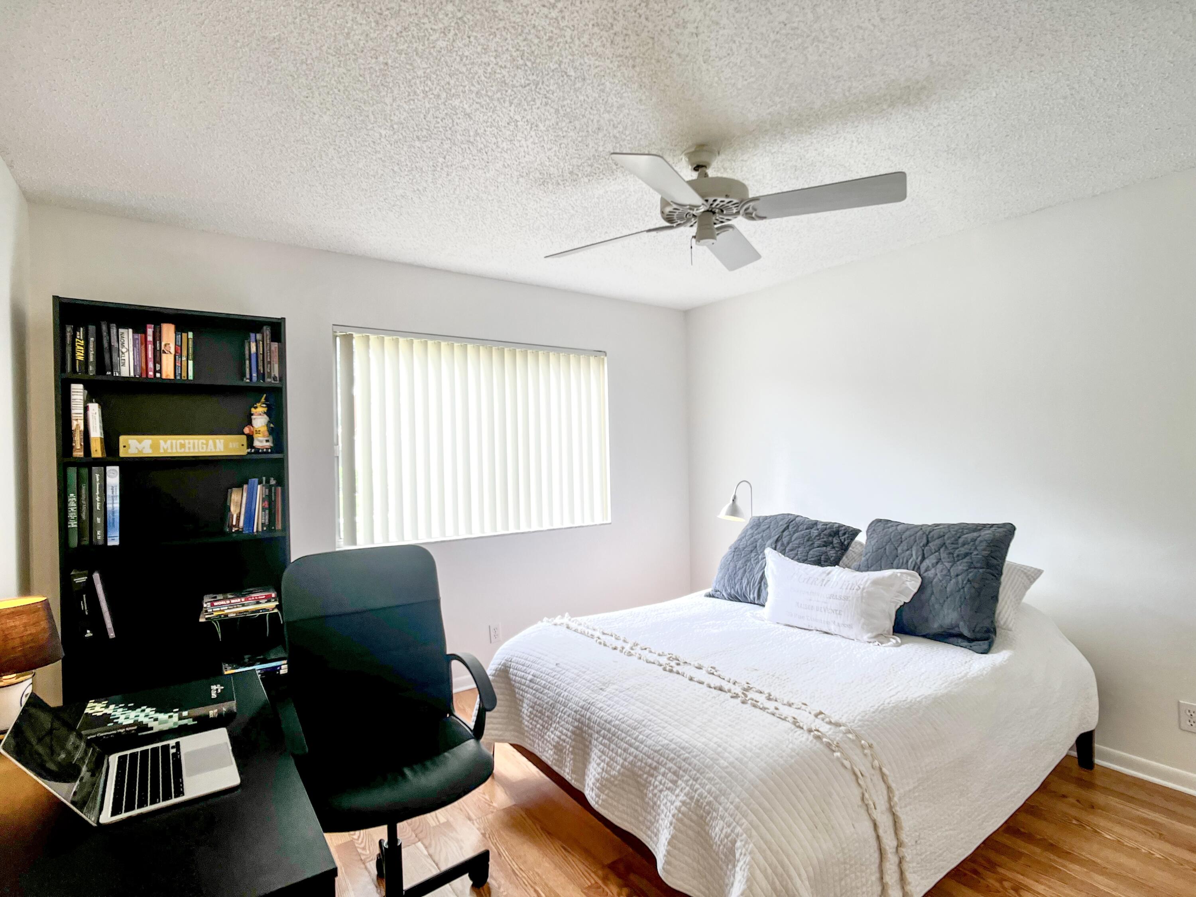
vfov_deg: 53.1
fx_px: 898
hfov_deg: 67.3
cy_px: 448
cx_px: 598
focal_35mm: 26
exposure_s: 1/160
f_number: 1.5
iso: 40
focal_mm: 5.7
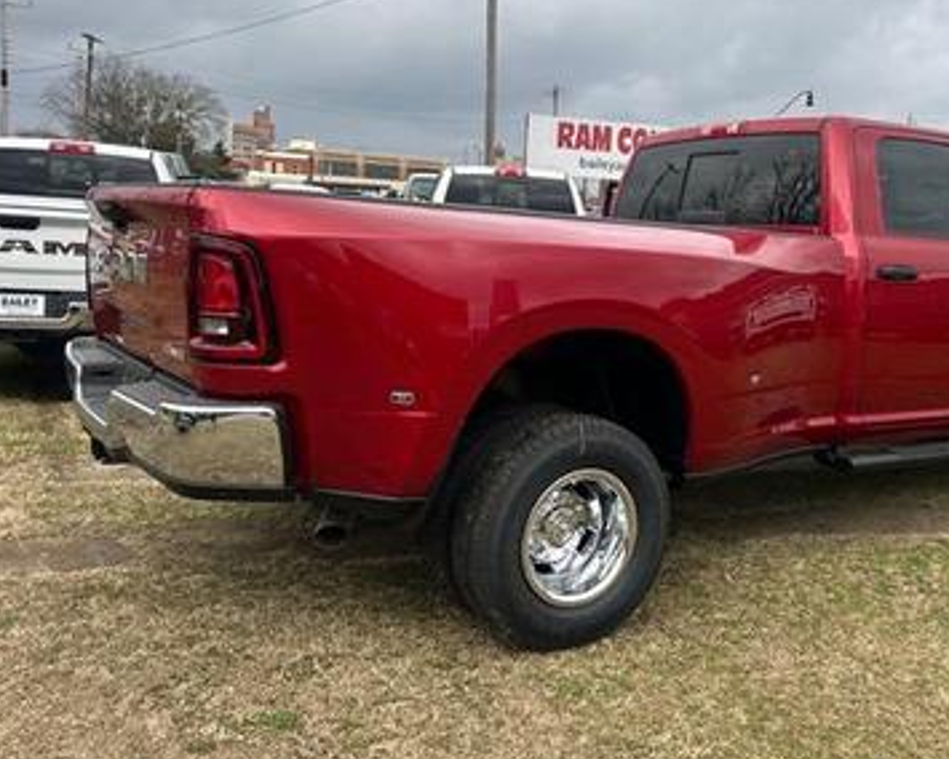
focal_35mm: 36
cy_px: 361
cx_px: 607
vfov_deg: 41.1
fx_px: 1011
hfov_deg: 49.7
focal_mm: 5.7
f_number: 1.5
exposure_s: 1/733
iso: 50
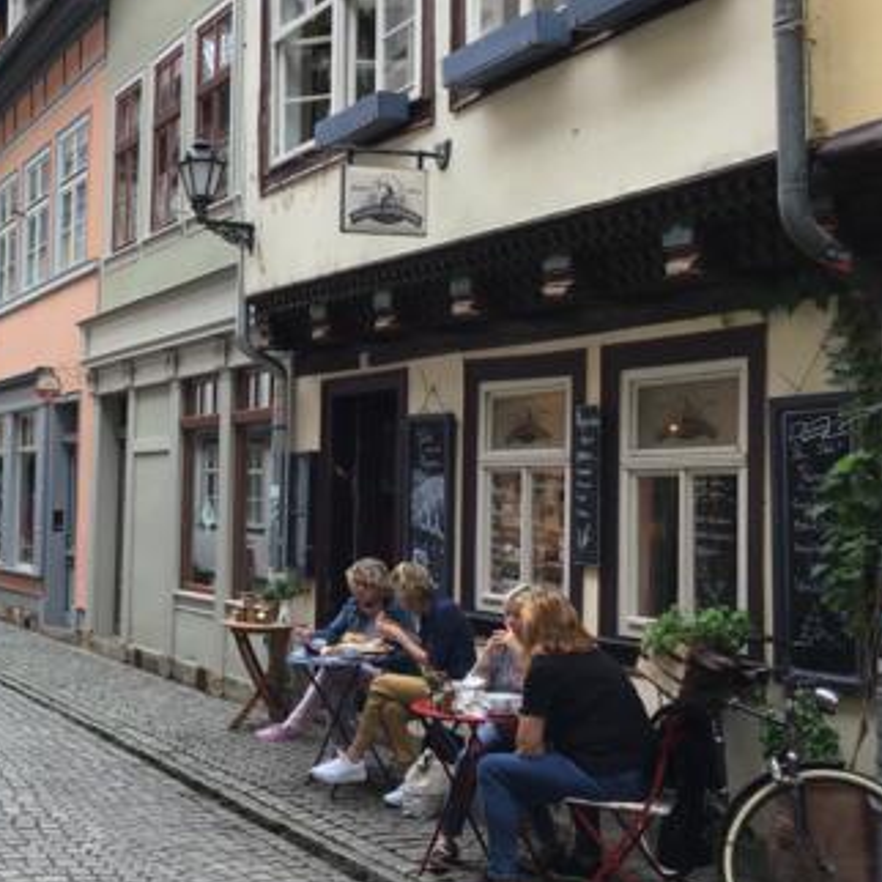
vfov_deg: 34.0
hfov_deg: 32.9
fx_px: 1441
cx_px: 152
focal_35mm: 50
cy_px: 425
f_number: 2.4
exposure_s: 1/265
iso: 25
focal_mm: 3.3
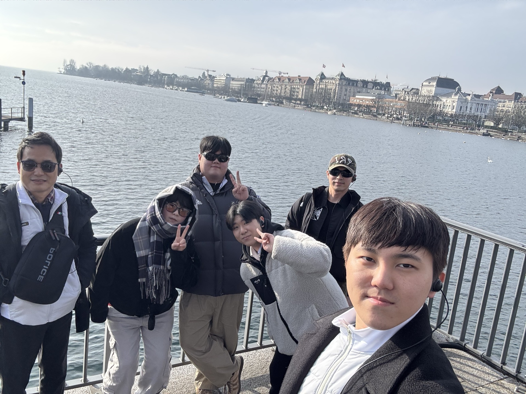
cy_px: 197
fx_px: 456
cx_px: 263
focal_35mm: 30
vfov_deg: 46.8
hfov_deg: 60.0
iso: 25
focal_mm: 2.69
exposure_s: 1/643
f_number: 1.9
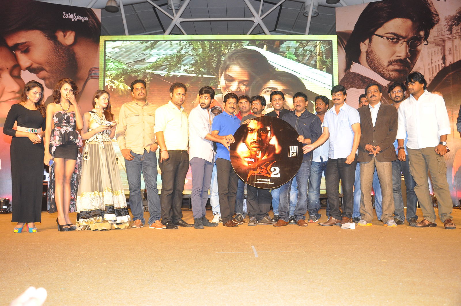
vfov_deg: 36.8
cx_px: 230
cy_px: 153
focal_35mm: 36
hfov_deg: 53.2
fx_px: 460
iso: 800
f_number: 5.6
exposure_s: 1/60
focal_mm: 24
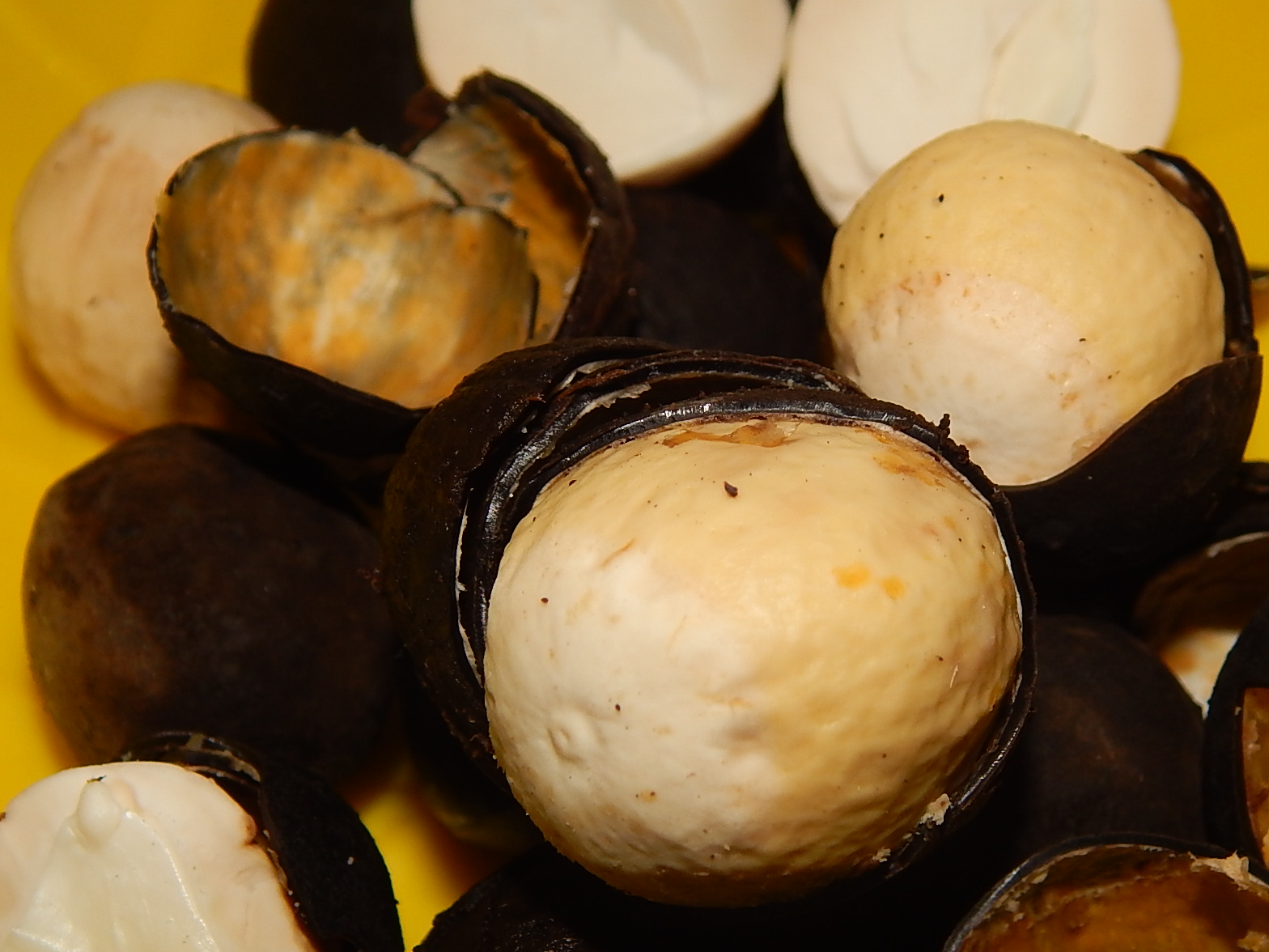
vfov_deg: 20.7
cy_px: 580
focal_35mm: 71
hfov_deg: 27.3
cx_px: 762
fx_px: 2603
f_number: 7.4
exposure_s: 1/30
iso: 125
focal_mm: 8.6
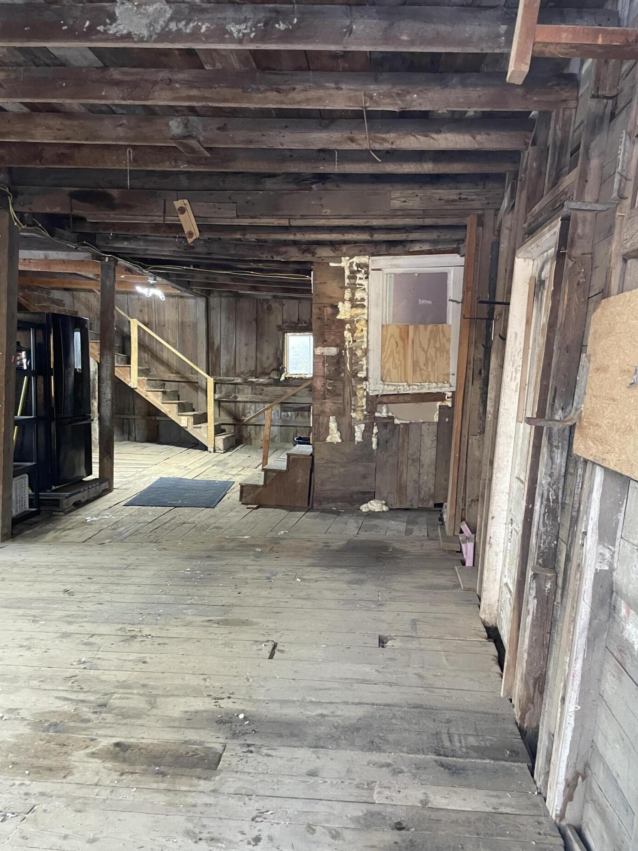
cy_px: 441
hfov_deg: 49.7
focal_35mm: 28
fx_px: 688
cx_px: 341
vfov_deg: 63.4
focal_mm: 4.2
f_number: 1.6
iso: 400
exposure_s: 1/60
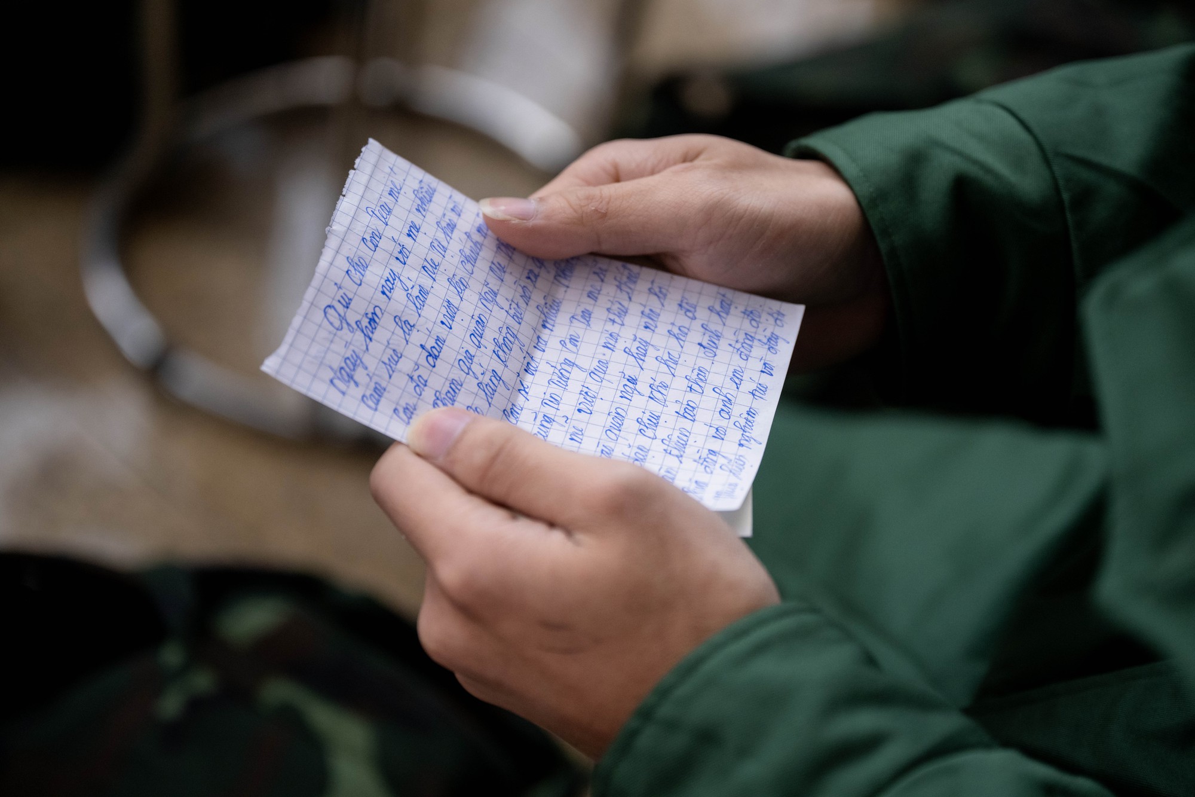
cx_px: 598
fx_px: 2323
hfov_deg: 28.8
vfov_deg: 19.5
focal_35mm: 70
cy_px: 398
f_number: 2.8
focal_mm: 70
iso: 1600
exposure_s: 1/640
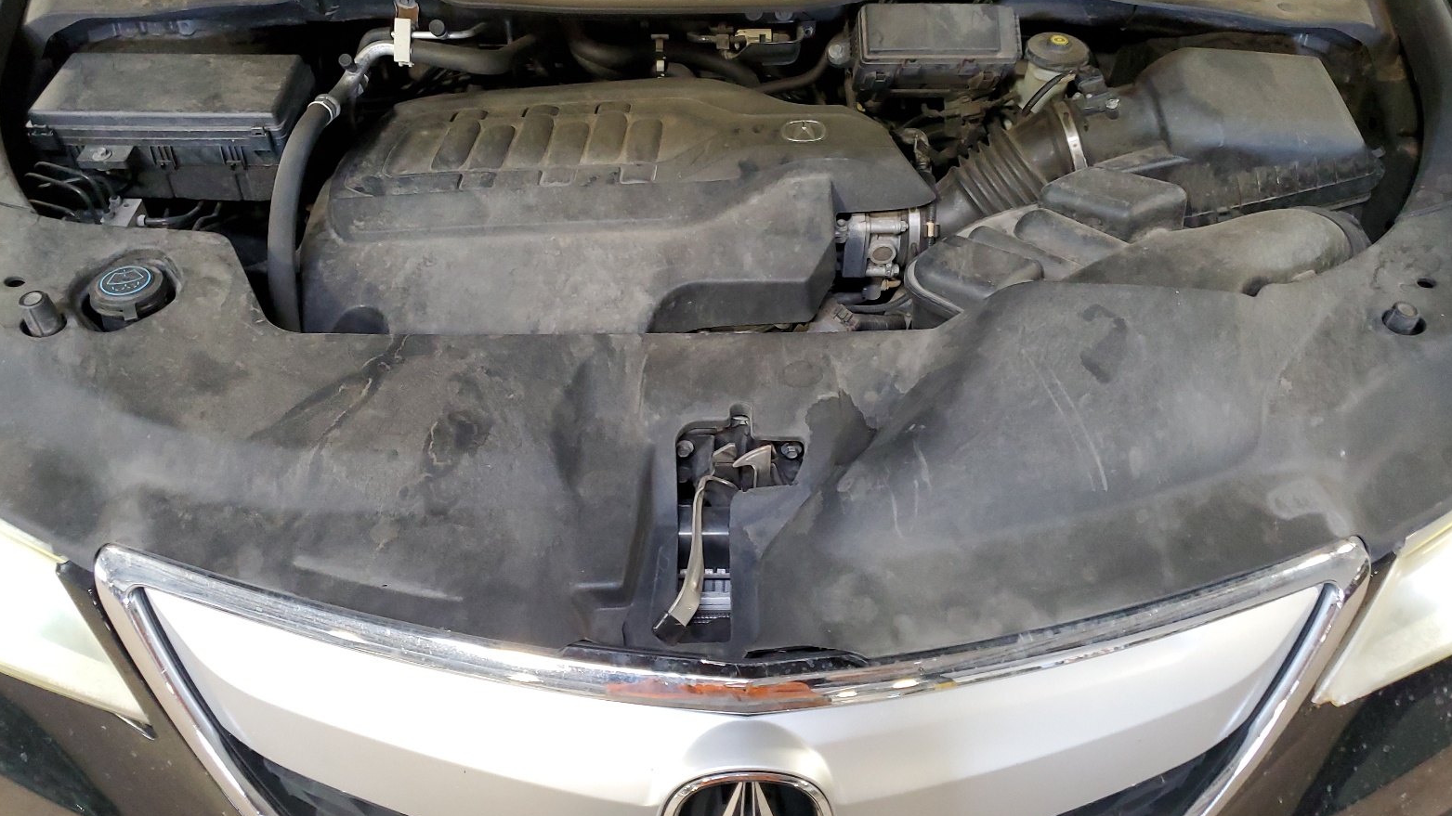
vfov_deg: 39.7
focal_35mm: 29
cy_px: 269
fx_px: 1116
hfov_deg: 66.1
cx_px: 726
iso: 234
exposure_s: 1/60.2
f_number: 1.5
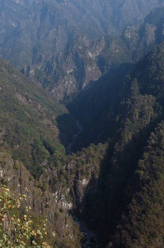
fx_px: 309
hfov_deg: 29.7
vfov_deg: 43.7
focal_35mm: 45
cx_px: 97
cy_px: 117
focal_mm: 24
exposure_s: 1/320
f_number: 10
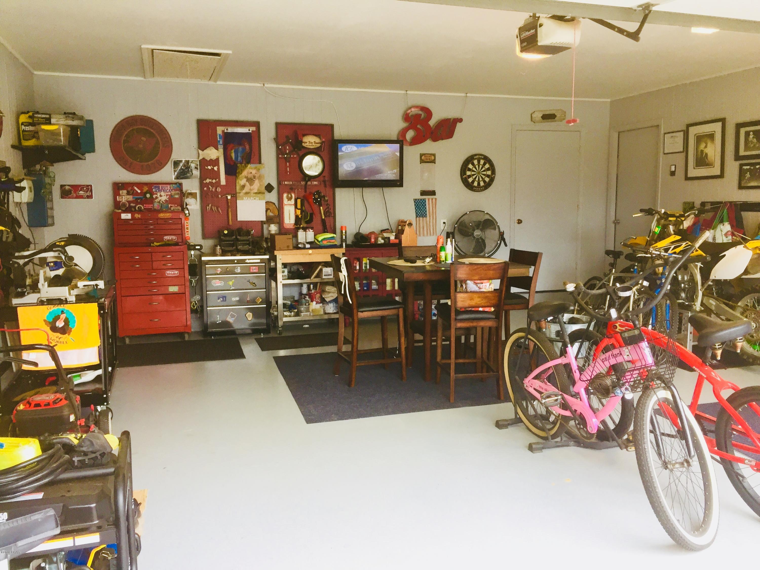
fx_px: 637
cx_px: 380
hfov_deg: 61.7
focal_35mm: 29
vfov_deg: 48.2
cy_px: 285
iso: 32
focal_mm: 4.15
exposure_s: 1/30
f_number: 2.2
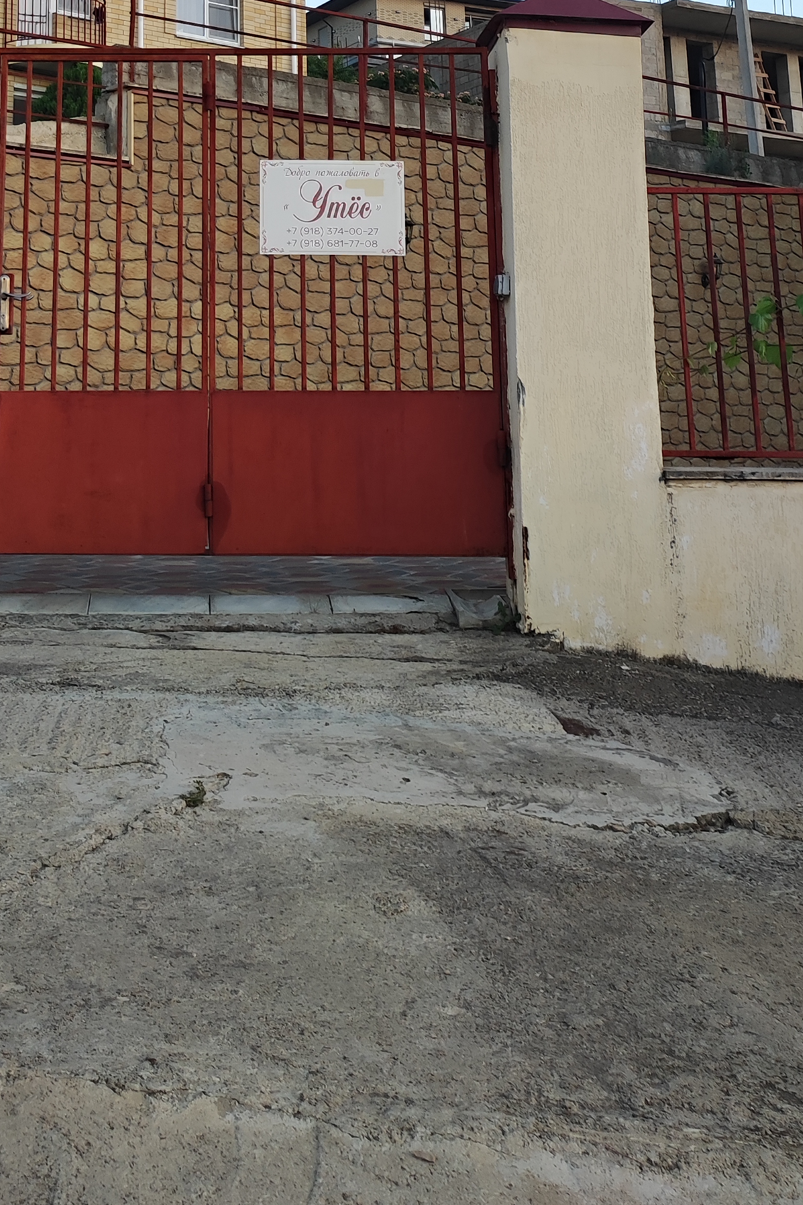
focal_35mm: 51
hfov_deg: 26.1
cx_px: 180
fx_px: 1706
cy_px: 30
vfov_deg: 35.5
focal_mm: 4.7
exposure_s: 1/100
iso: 144
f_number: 1.79
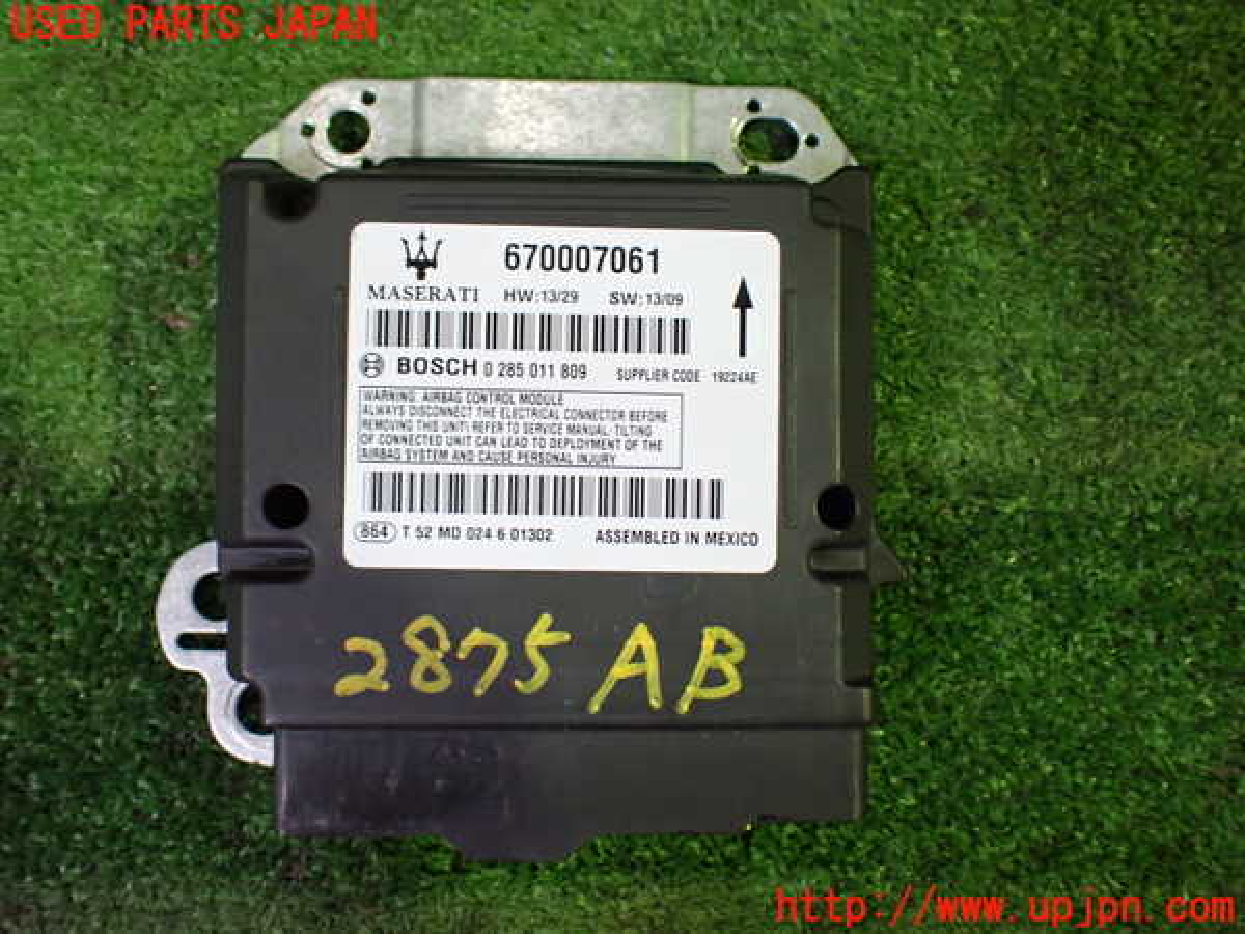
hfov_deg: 60.0
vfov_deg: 46.8
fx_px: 1079
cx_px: 622
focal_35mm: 30
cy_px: 467
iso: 800
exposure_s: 1/125
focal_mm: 5.4
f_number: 2.3
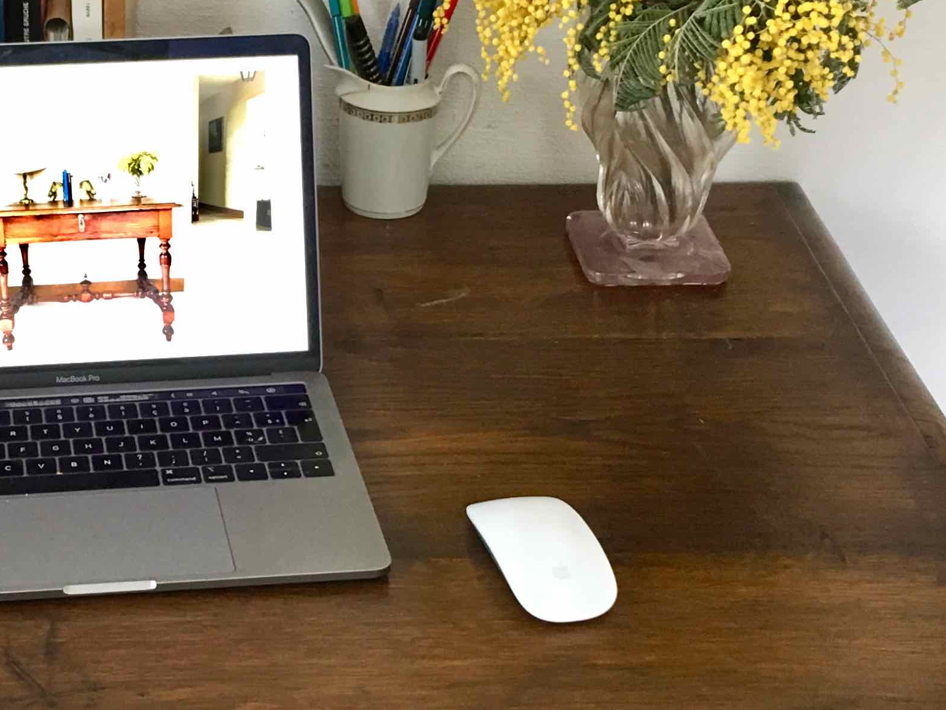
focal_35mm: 73
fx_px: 1995
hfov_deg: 26.0
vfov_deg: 20.1
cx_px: 135
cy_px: 449
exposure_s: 1/33
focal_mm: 4.15
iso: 125
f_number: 2.2
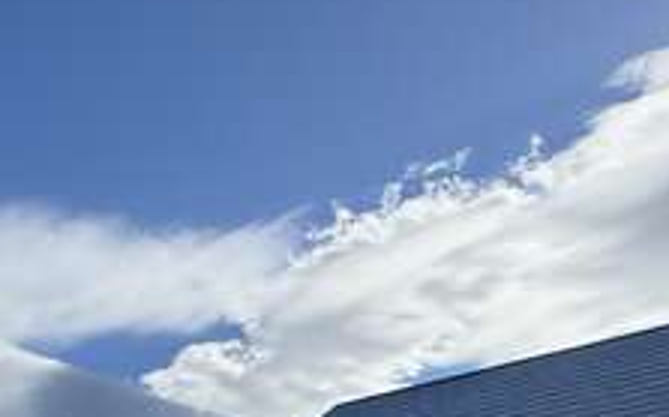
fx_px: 1093
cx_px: 198
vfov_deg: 17.2
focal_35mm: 60
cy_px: 776
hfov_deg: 33.6
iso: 50
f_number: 2.2
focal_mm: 2.22
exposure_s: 1/1506
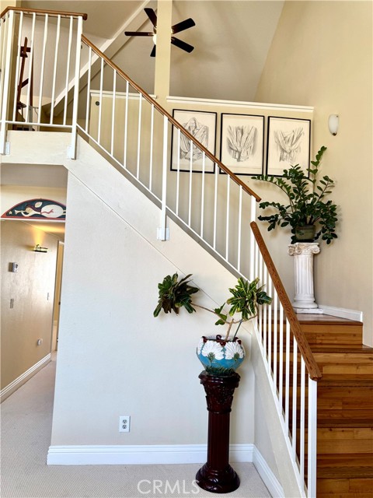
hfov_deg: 56.8
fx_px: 345
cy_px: 249
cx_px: 186
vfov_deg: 71.6
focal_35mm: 24
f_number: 1.78
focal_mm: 6.76
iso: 125
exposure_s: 1/120
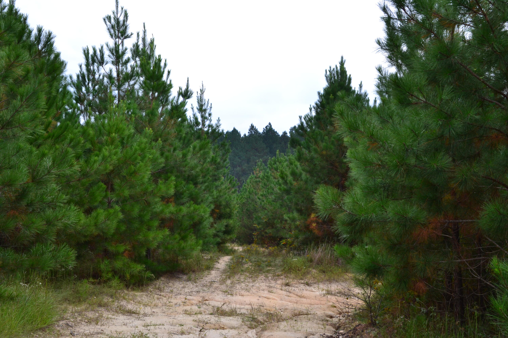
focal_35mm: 48
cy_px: 169
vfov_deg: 28.1
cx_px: 254
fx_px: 677
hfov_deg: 41.1
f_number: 10
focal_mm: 32
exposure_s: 1/250
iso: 400
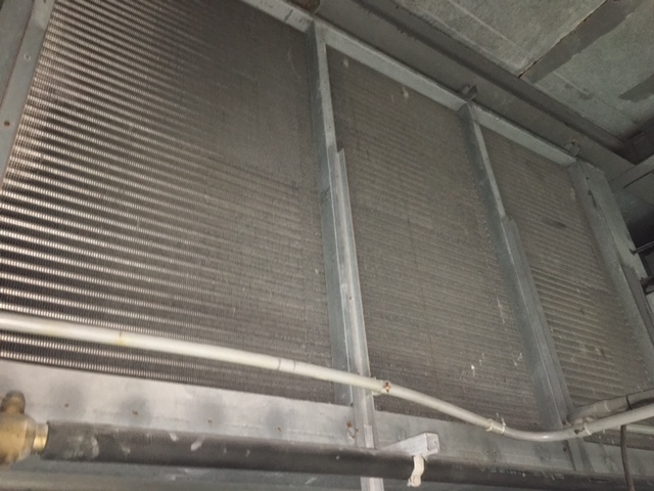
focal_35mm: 29
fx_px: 548
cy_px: 246
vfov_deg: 48.2
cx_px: 327
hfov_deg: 61.7
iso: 200
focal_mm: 4.15
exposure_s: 1/16
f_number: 2.2
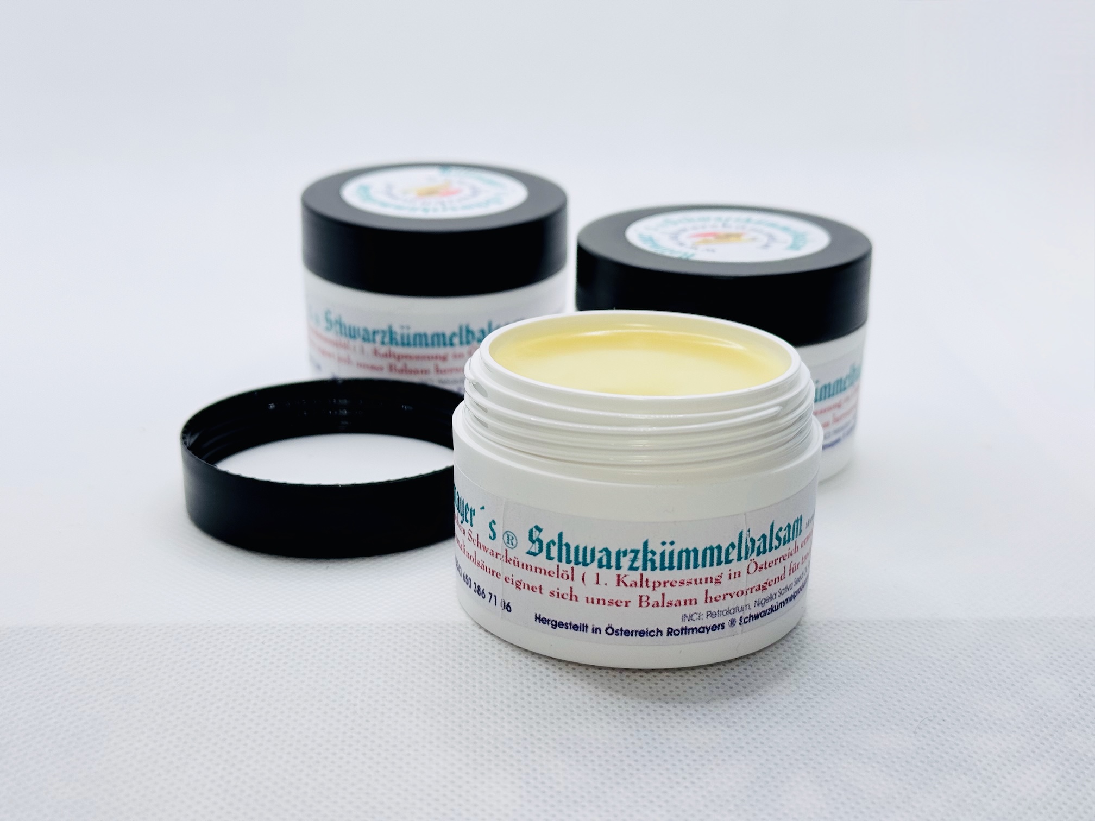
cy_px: 410
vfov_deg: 30.3
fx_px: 1518
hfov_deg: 39.7
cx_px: 548
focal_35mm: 48
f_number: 1.78
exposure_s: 1/568
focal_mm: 6.76
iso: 64
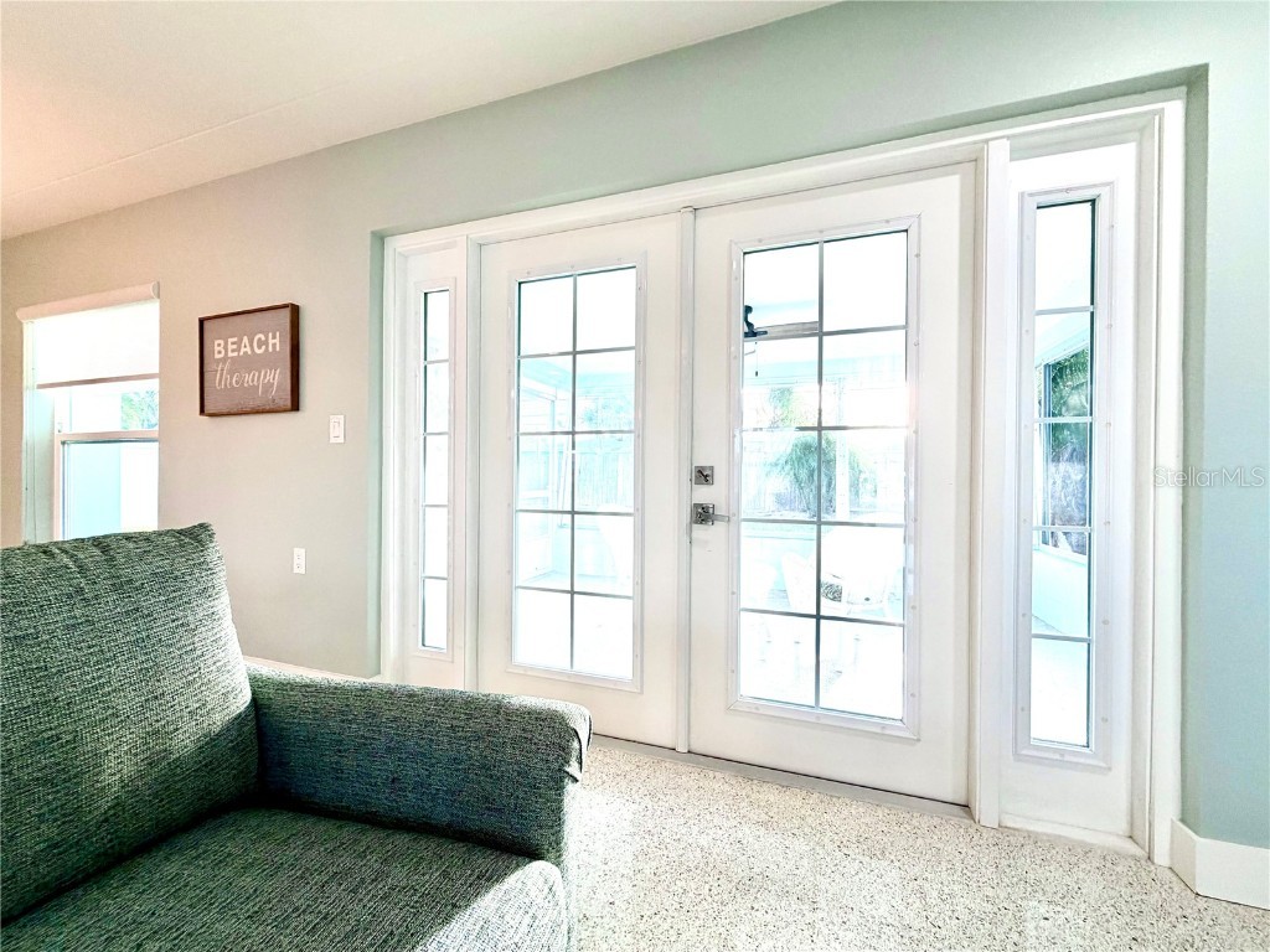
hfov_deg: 102.1
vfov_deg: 85.7
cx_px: 635
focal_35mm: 14
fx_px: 514
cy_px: 476
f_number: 2.2
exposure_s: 1/120
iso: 100
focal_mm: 2.22
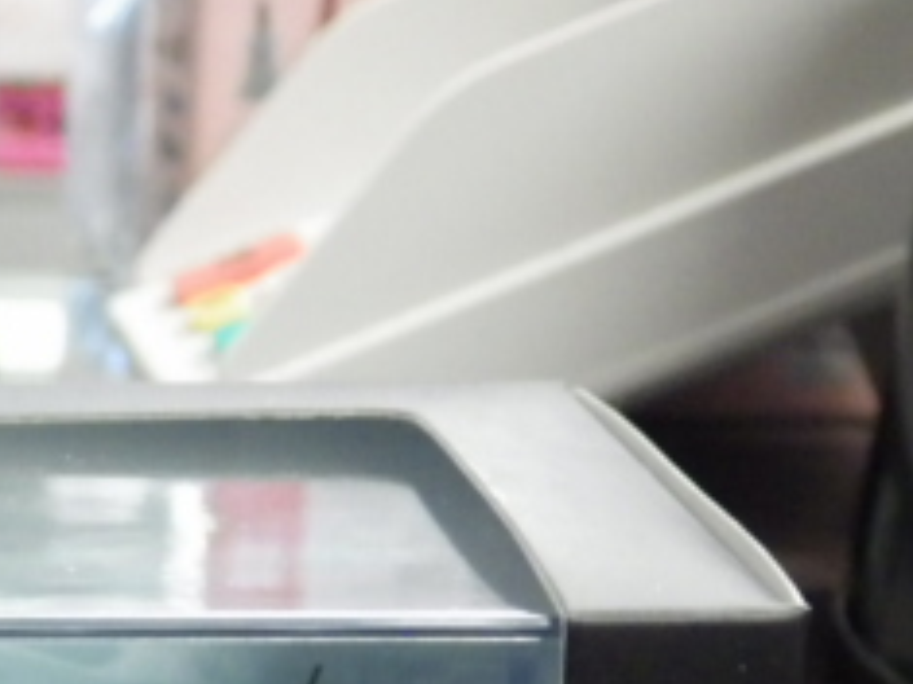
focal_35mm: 161
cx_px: -326
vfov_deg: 9.0
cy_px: 917
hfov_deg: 11.9
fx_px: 4244
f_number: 4
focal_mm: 10.7
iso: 800
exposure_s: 1/25
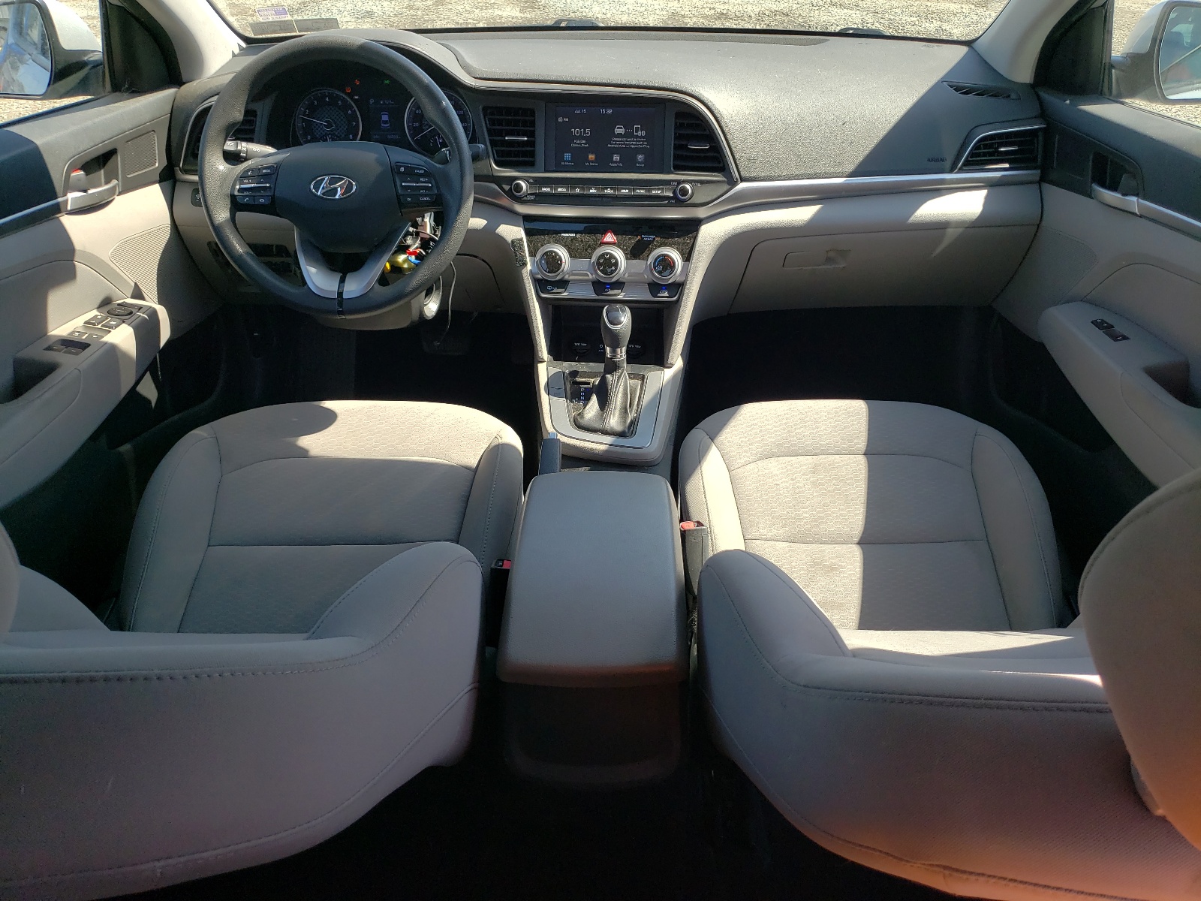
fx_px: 902
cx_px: 600
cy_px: 450
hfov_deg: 67.3
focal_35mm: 26
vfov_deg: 53.1
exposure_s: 1/625
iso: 50
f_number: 1.5
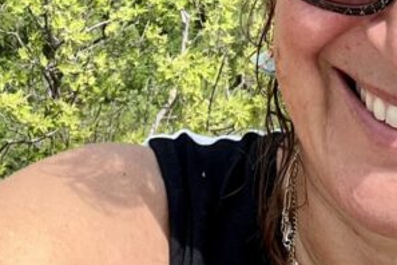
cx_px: 346
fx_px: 1114
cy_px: -232
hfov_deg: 19.9
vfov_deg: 12.3
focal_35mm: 101
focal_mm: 2.71
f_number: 2.2
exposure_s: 1/530
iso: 32
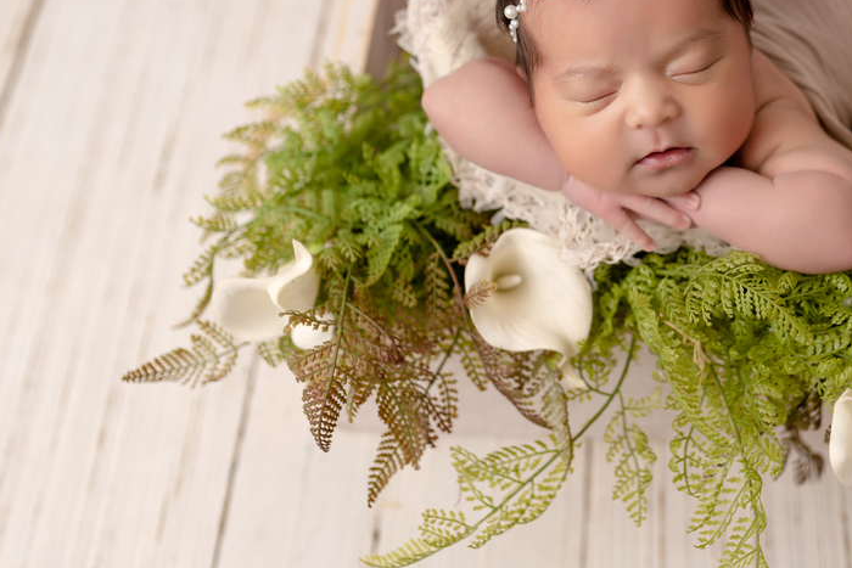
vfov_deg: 22.4
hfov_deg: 32.5
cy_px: 142
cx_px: 682
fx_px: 1420
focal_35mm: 60
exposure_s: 1/125
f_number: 2.5
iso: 100
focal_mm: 35
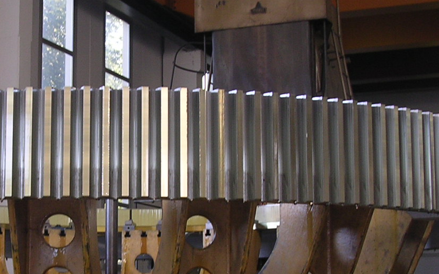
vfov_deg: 15.5
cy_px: 182
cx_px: 119
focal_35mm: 84
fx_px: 1005
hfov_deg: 24.4
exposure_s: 1/30
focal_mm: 6.2
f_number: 2.9
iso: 107
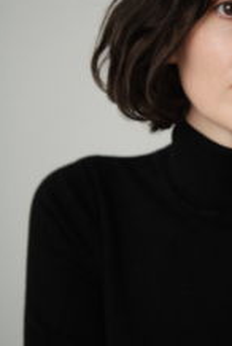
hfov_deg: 13.2
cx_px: 229
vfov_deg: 19.8
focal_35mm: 103
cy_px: 171
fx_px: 992
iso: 400
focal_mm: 50
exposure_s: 1/320
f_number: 2.8
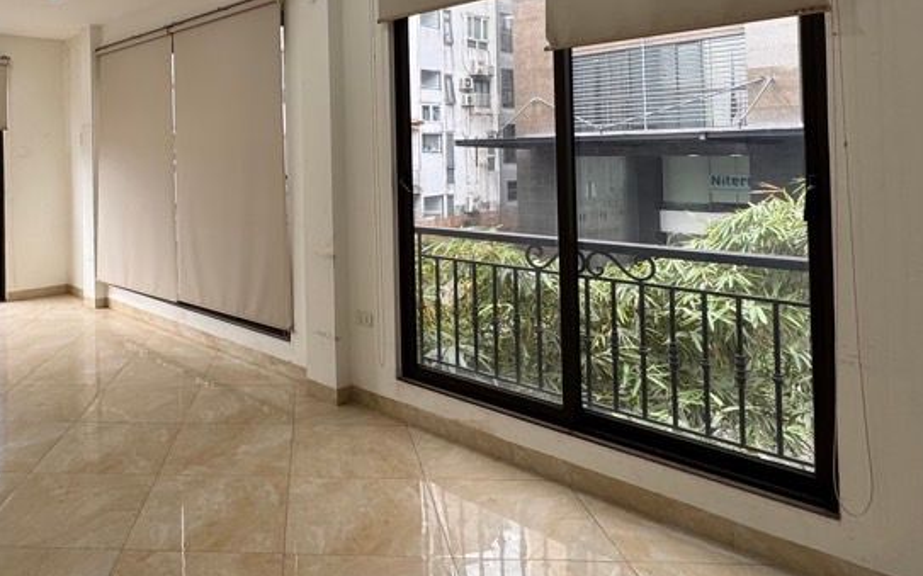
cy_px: 146
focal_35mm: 28
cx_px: 258
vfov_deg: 43.1
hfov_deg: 63.5
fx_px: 704
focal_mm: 2.22
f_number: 2.2
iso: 40
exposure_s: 1/152
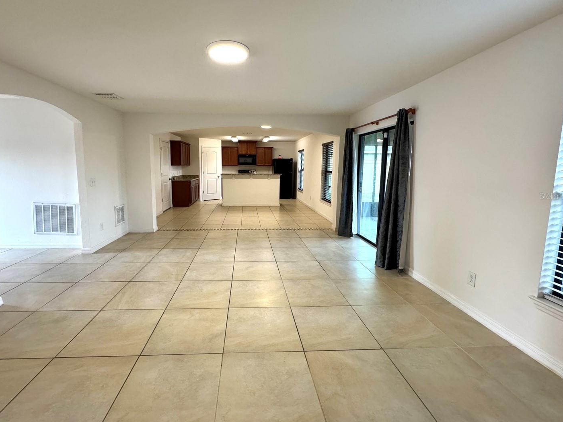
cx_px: 256
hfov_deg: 94.2
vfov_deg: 78.0
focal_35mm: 16
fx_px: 260
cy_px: 196
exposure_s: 1/120
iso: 250
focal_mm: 2.22
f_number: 2.2
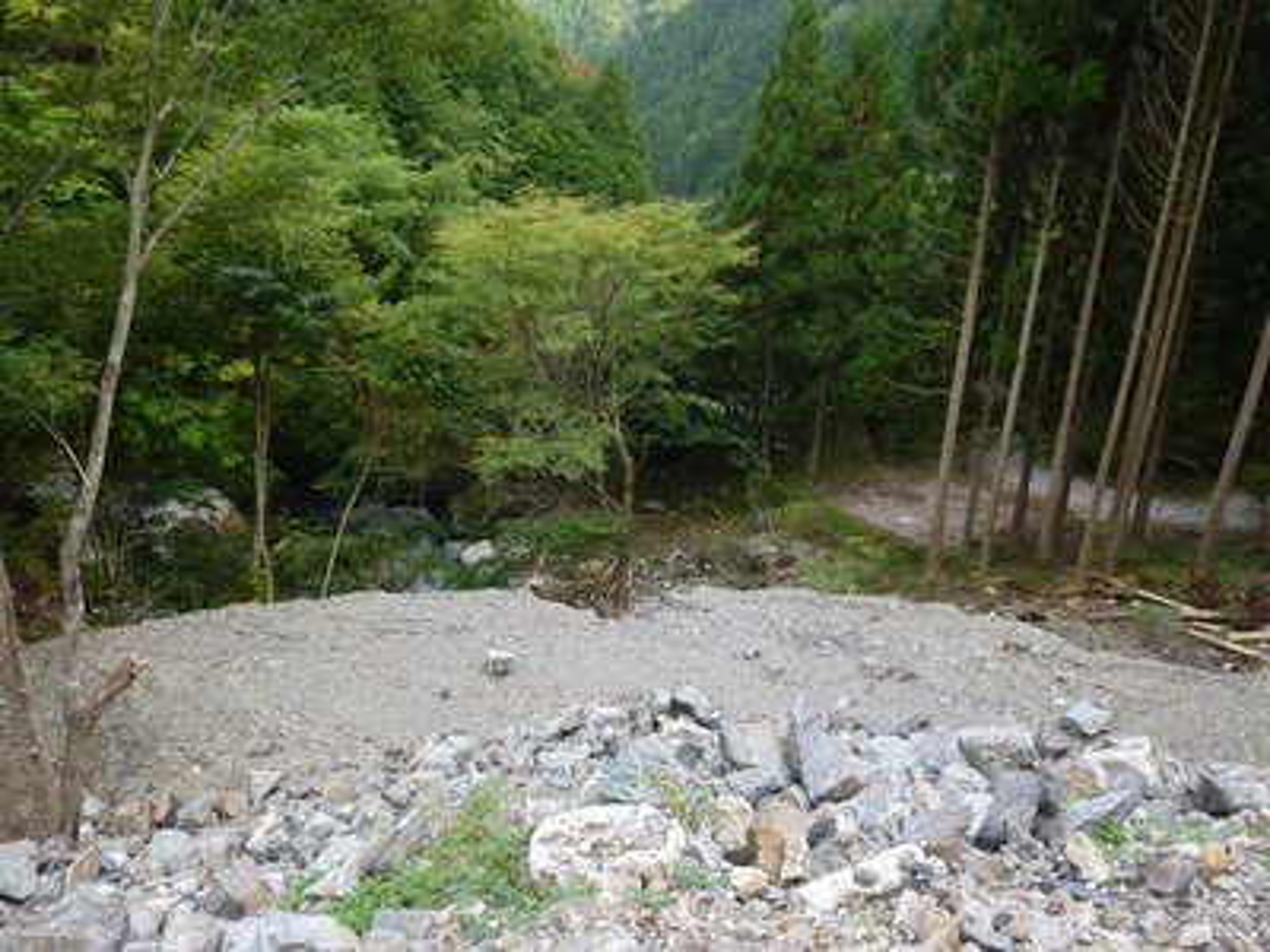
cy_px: 476
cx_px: 635
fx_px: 917
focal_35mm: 25
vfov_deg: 54.9
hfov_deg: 69.4
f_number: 3.9
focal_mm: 4.5
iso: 100
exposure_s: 1/60
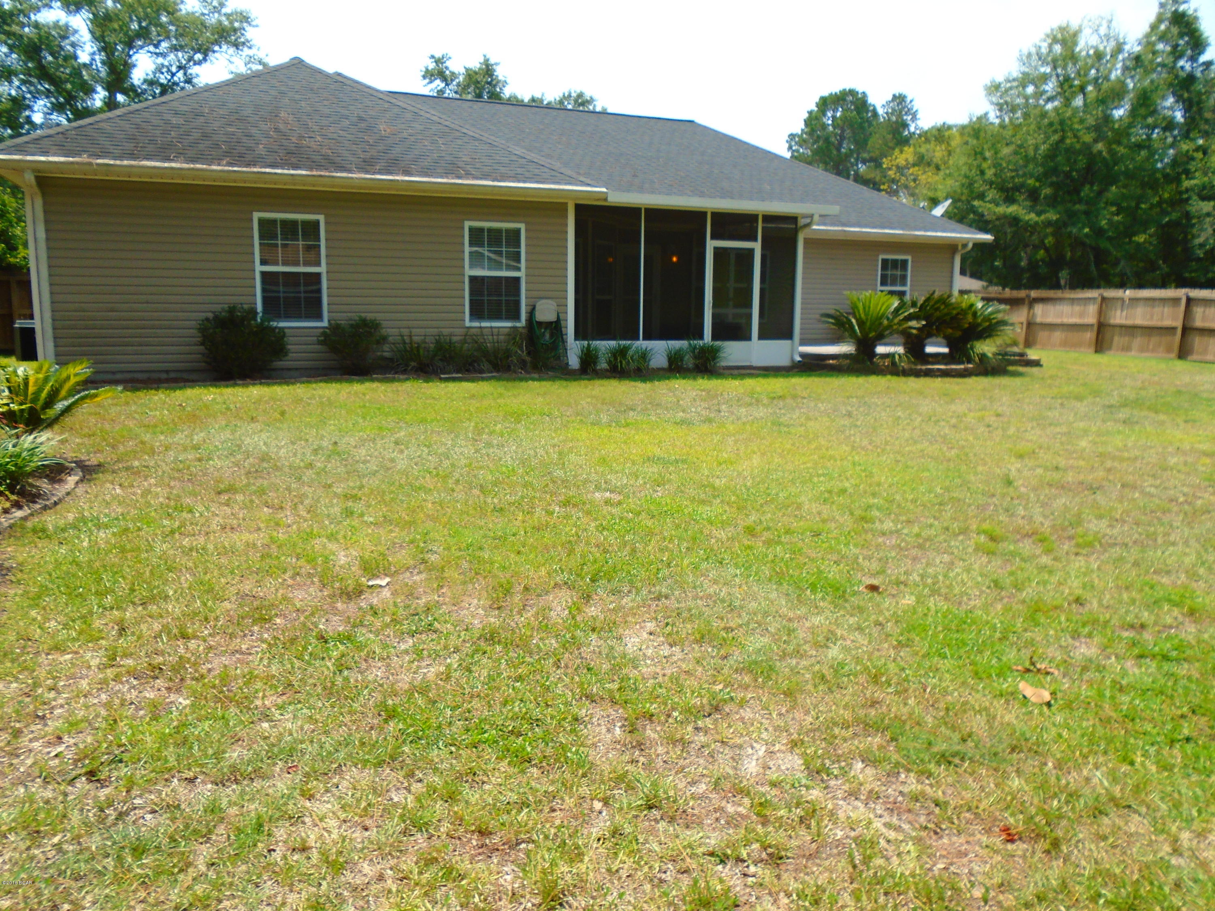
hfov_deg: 67.3
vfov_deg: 53.1
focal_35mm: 26
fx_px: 913
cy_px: 456
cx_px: 608
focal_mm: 4.6
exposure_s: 1/800
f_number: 3.2
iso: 100
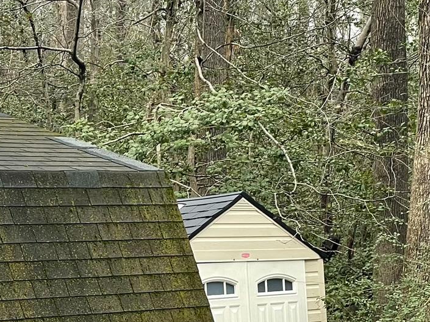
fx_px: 1876
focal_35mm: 151
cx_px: 24
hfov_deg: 12.9
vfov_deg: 9.7
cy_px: 376
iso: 25
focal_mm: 6
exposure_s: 1/99
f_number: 2
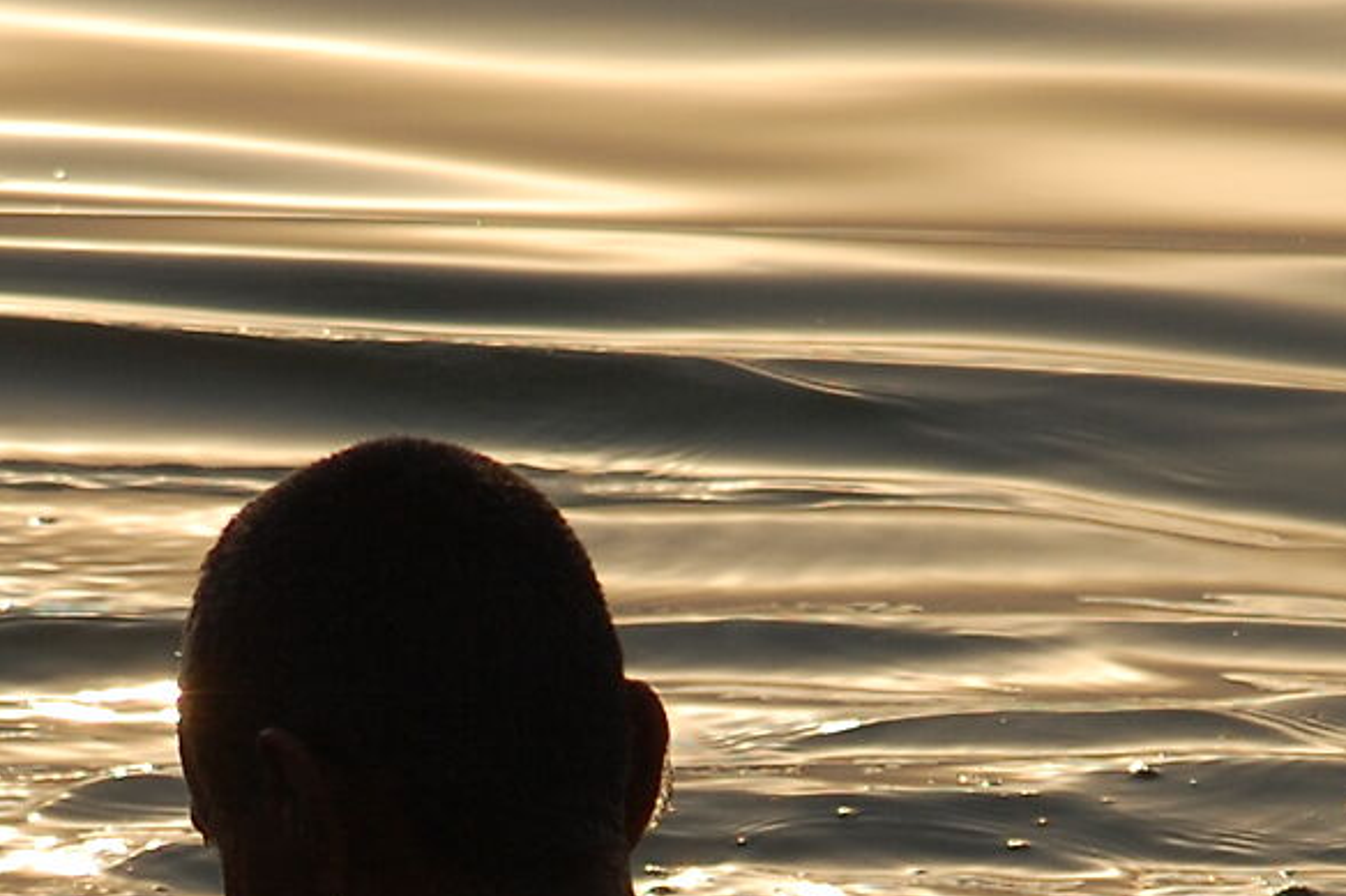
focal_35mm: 924
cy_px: 1258
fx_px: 34536
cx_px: 477
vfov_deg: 1.5
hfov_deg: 2.2
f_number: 5.6
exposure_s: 1/2000
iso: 200
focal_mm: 150
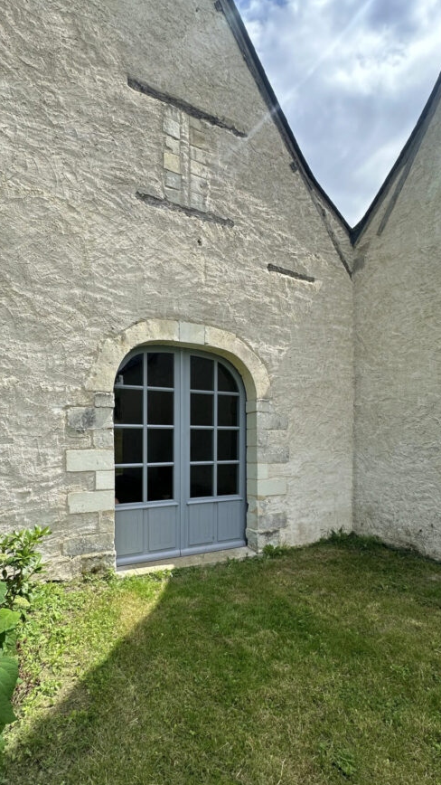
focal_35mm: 18
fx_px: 374
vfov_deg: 92.1
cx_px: 204
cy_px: 447
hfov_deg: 60.9
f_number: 2.2
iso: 40
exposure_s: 1/1092
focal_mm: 2.22
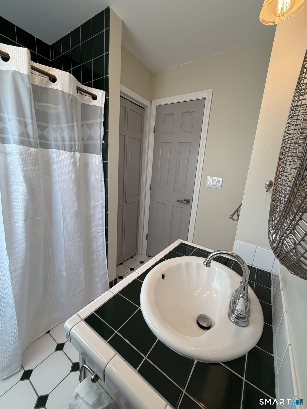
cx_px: 154
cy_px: 204
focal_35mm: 14
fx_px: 166
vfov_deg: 102.1
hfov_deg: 85.7
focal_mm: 2.22
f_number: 2.2
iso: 100
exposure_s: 1/120
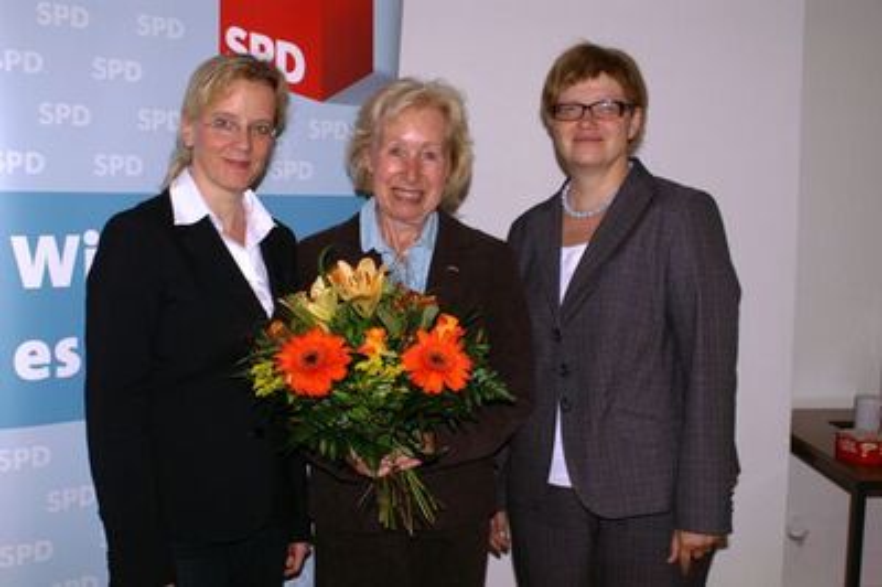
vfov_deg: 31.8
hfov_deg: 46.4
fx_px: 1028
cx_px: 441
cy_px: 294
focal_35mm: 42
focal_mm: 28
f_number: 5.6
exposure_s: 1/60
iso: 400
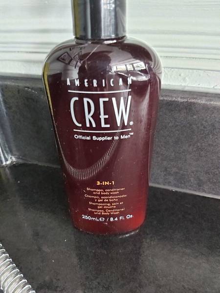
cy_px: 146
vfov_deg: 67.3
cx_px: 110
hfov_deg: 53.1
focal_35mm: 26
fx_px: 220
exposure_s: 1/25
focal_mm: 3.92
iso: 800
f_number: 1.7
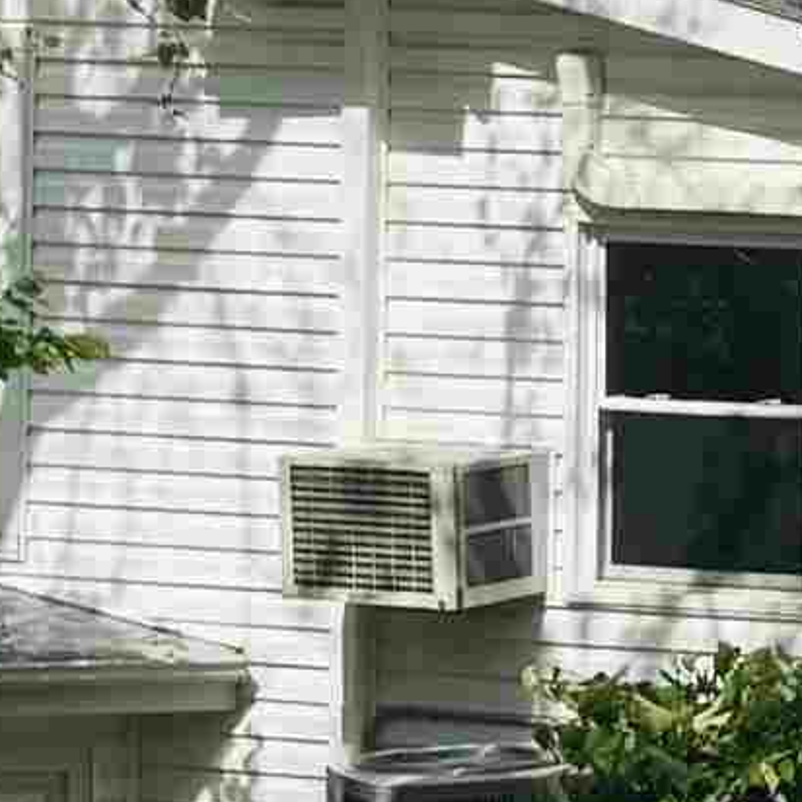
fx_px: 4142
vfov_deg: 11.1
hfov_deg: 8.8
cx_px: 2494
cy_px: 514
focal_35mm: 158
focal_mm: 6.76
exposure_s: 1/4608
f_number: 1.78
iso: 80
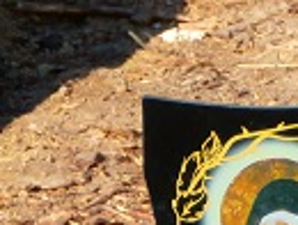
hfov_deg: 3.6
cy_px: 202
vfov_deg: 2.8
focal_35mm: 541
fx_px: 4666
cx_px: 403
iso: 100
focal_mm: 19.54
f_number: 5.4
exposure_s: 1/200
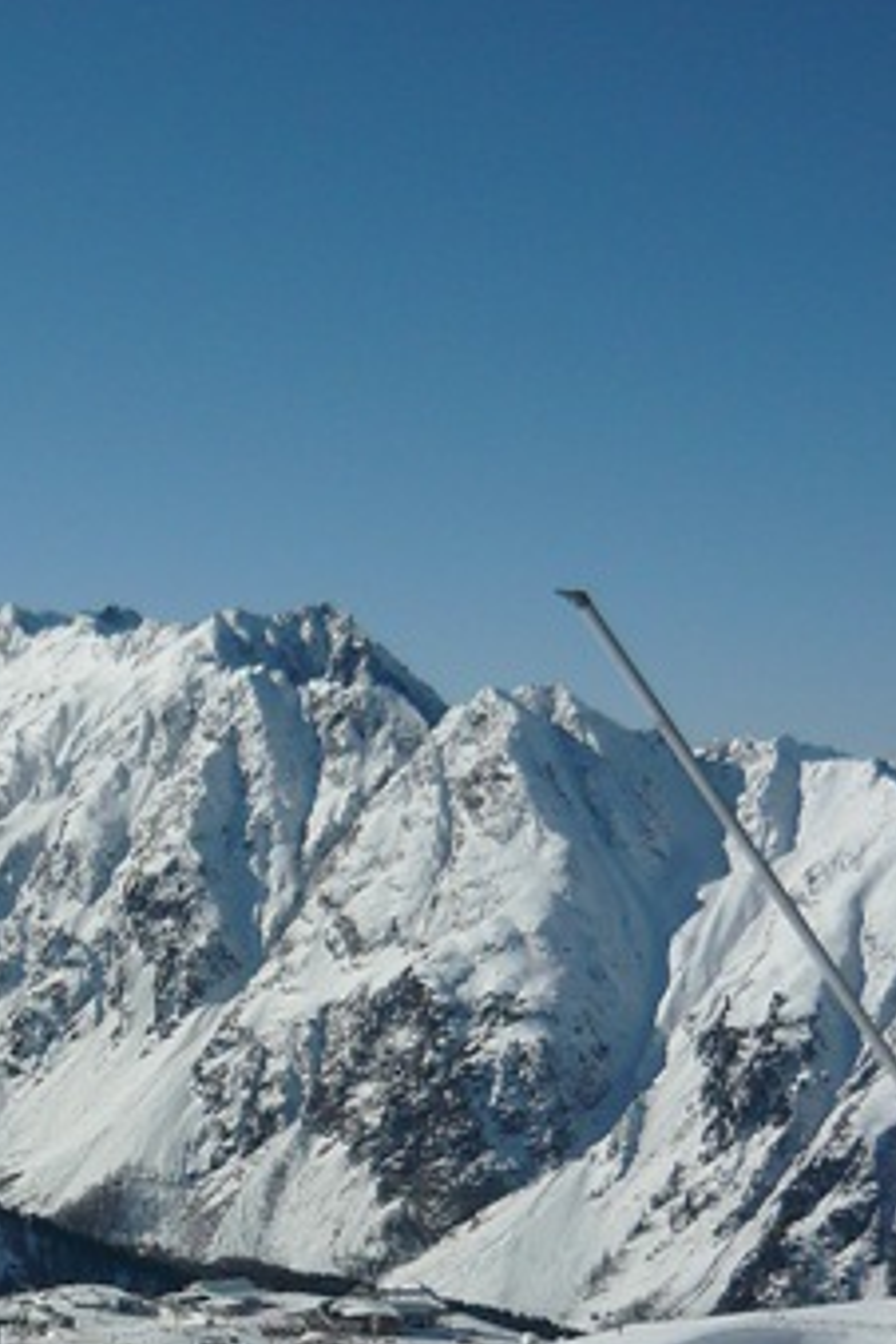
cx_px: -214
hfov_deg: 16.1
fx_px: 3024
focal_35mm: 81
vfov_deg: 24.6
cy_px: 1090
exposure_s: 1/640
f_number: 8
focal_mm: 5.5
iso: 100
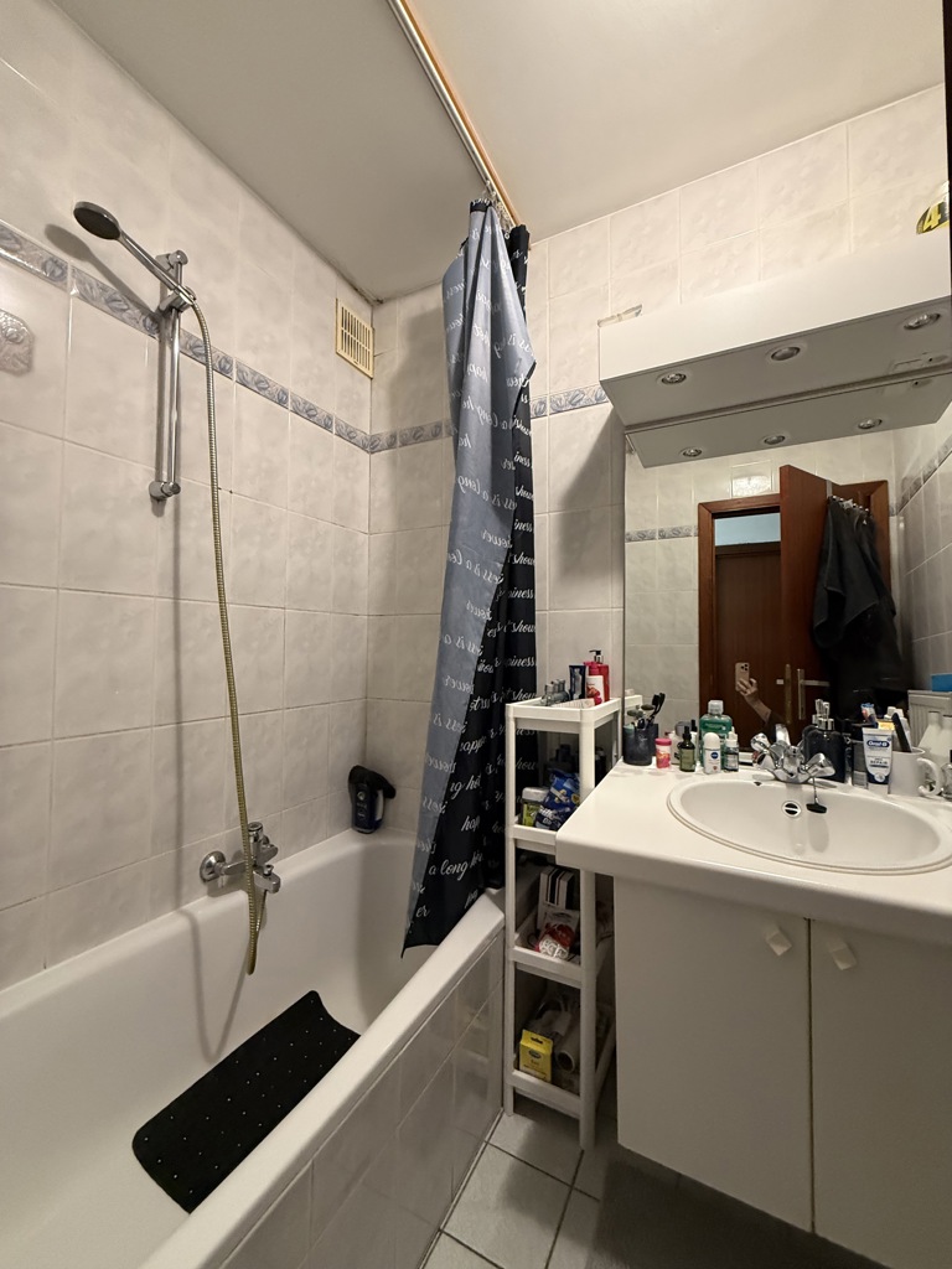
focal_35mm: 14
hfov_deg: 85.7
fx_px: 513
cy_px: 634
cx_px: 476
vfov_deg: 102.1
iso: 640
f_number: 2.2
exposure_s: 1/50
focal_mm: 2.22
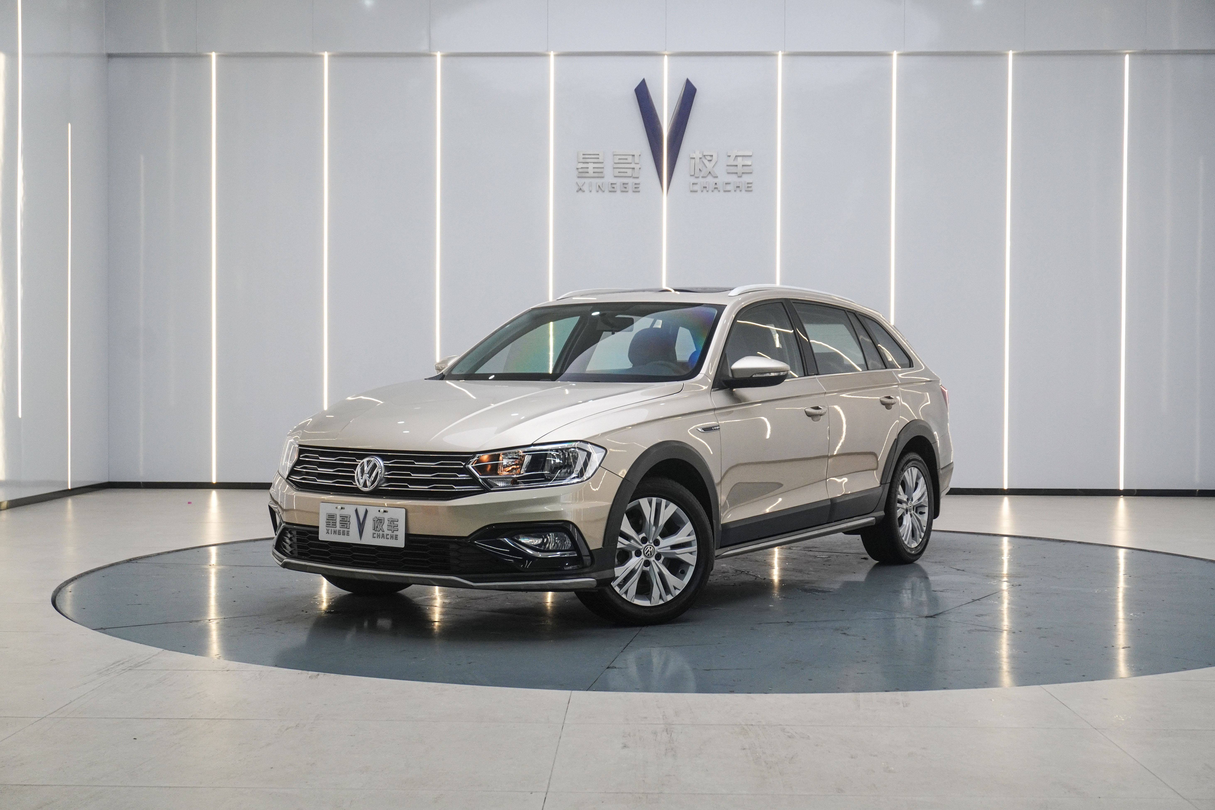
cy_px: 405
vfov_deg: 30.8
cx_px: 608
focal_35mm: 44
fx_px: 1468
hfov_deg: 45.0
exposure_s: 1/80
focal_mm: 29
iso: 800
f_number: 6.3
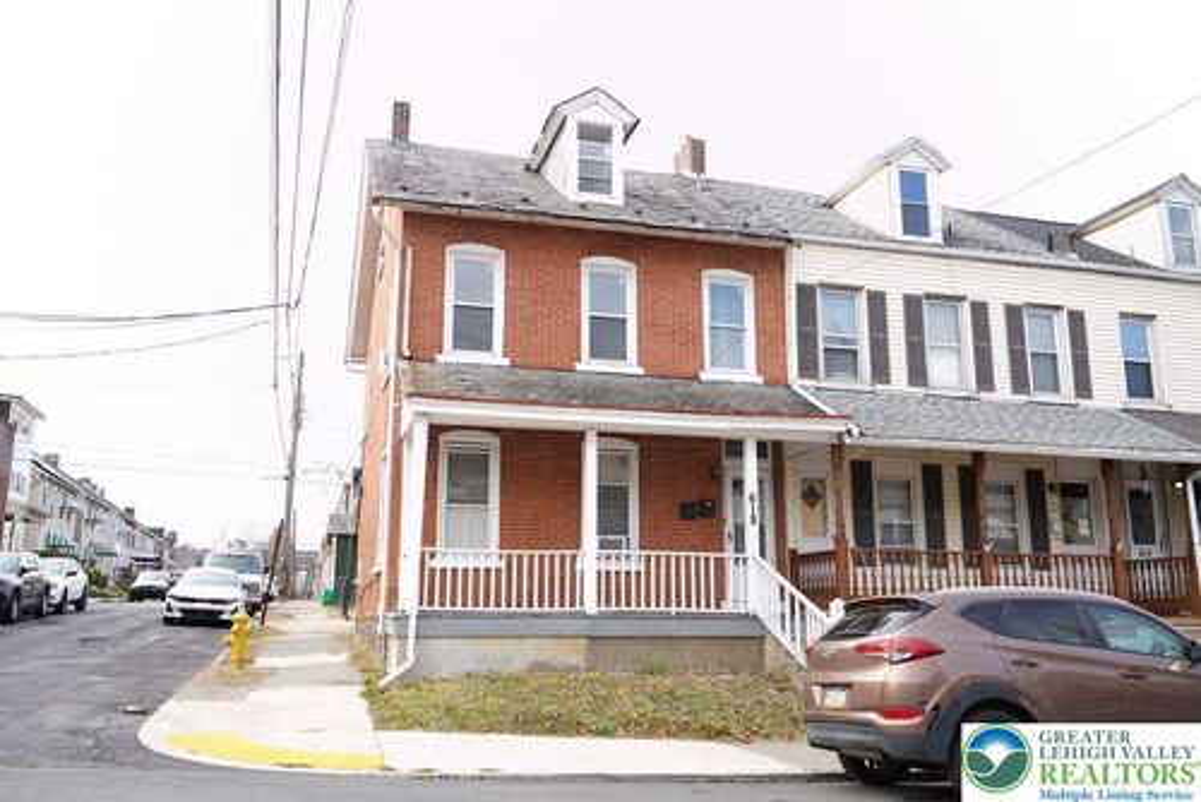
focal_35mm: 30
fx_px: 1001
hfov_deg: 61.9
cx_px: 600
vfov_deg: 43.7
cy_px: 401
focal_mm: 30
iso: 80
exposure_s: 1/160
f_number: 4
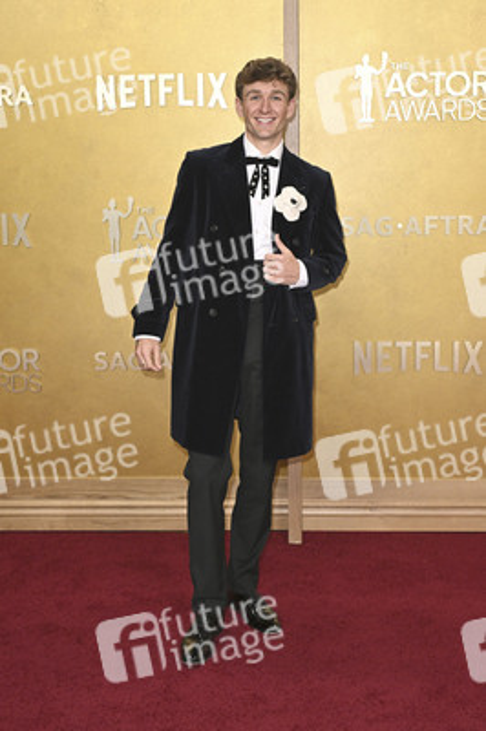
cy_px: 366
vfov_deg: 43.6
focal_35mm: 45
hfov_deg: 29.8
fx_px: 913
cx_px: 243
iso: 2500
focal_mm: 45
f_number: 5.6
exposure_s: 1/320
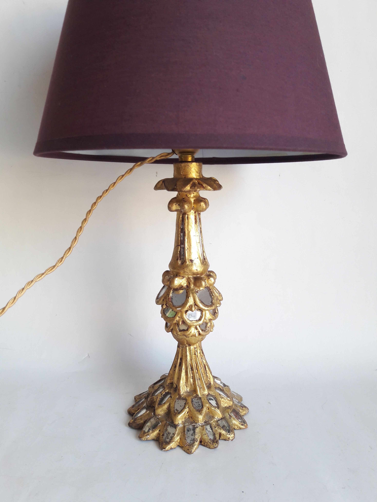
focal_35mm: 28
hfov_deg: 49.7
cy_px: 251
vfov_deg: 63.4
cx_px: 188
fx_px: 407
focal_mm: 3.7
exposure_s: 1/33
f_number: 1.9
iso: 40
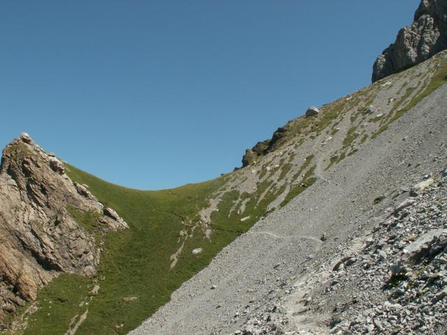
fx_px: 452
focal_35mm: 35
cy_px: 168
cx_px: 224
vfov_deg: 40.7
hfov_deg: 52.6
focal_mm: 5.86
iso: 50
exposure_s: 1/200
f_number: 7.1
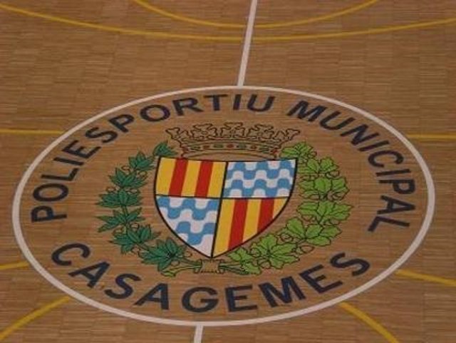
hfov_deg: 17.3
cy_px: 172
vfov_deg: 13.0
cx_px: 228
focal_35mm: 114
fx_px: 1503
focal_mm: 18.9
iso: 200
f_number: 5.9
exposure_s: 1/60
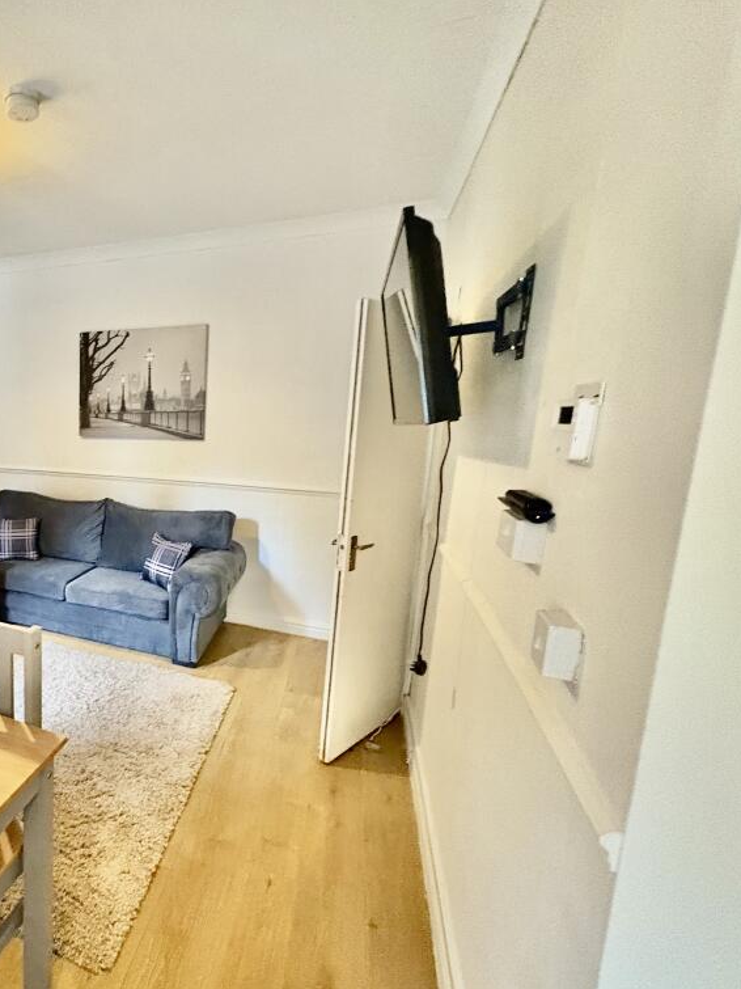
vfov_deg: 84.7
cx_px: 96
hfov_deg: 59.9
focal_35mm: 19
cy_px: 498
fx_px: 542
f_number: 2.2
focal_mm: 2.22
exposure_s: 1/50
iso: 800
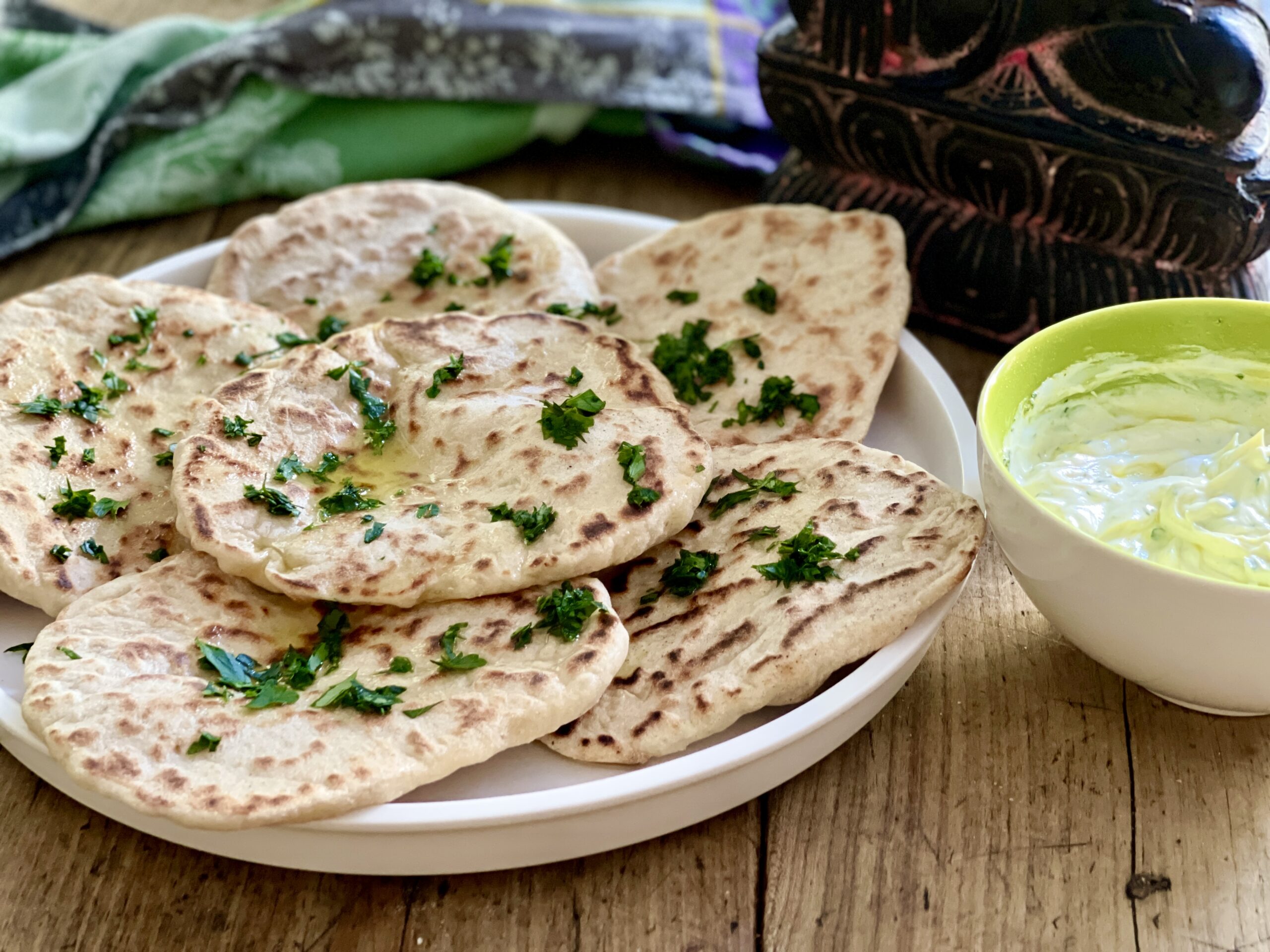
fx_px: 2348
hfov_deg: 30.3
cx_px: 635
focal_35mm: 64
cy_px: 476
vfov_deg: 22.9
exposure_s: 1/15
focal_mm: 7.5
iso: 400
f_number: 2.2
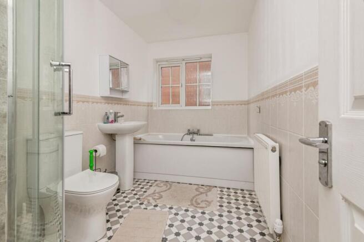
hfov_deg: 96.8
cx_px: 182
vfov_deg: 73.7
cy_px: 121
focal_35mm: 16
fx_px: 162
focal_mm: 16
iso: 320
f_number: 8
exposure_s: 1/160
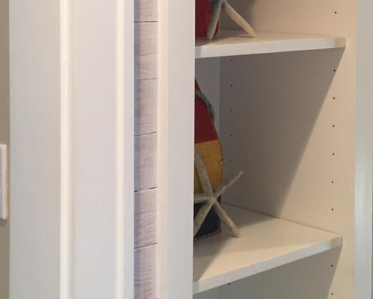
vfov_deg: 19.1
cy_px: 38
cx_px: 251
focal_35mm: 79
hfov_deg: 24.0
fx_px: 872
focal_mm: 4.15
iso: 80
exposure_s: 1/30
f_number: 2.2
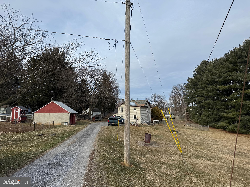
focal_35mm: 24
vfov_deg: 56.8
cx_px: 125
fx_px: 173
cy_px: 94
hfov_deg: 71.6
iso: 80
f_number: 1.78
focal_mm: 6.76
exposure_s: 1/4310
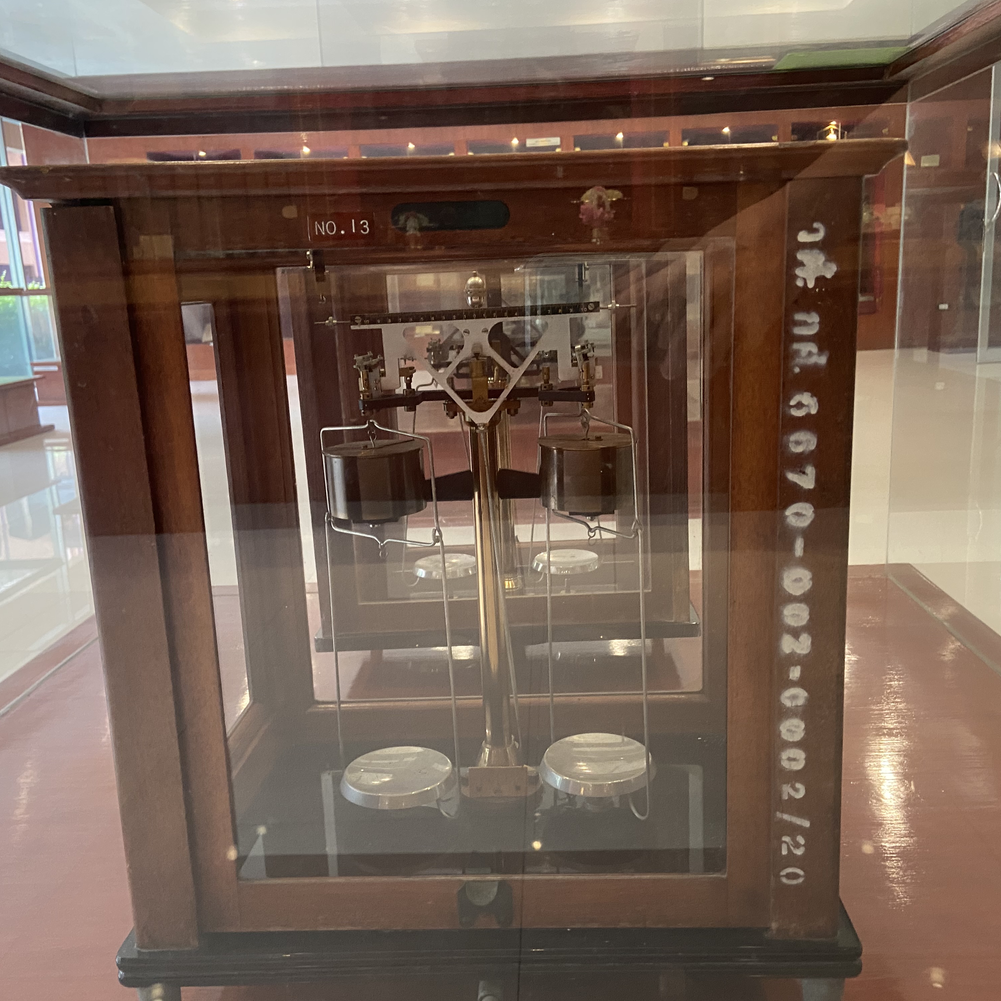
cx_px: 512
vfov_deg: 52.5
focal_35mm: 31
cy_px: 505
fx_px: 1014
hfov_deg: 52.5
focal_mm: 4.25
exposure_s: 1/50
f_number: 1.8
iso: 250
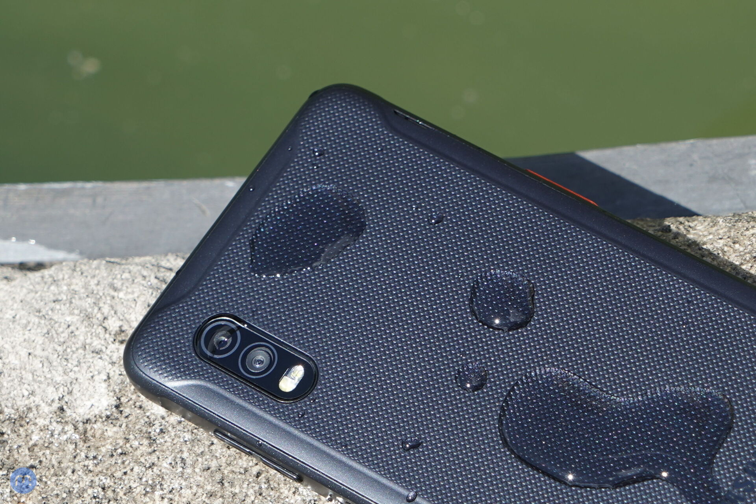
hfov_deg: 28.8
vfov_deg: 19.5
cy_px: 252
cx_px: 378
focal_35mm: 70
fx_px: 1470
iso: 100
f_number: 7.1
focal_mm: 70
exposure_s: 1/160
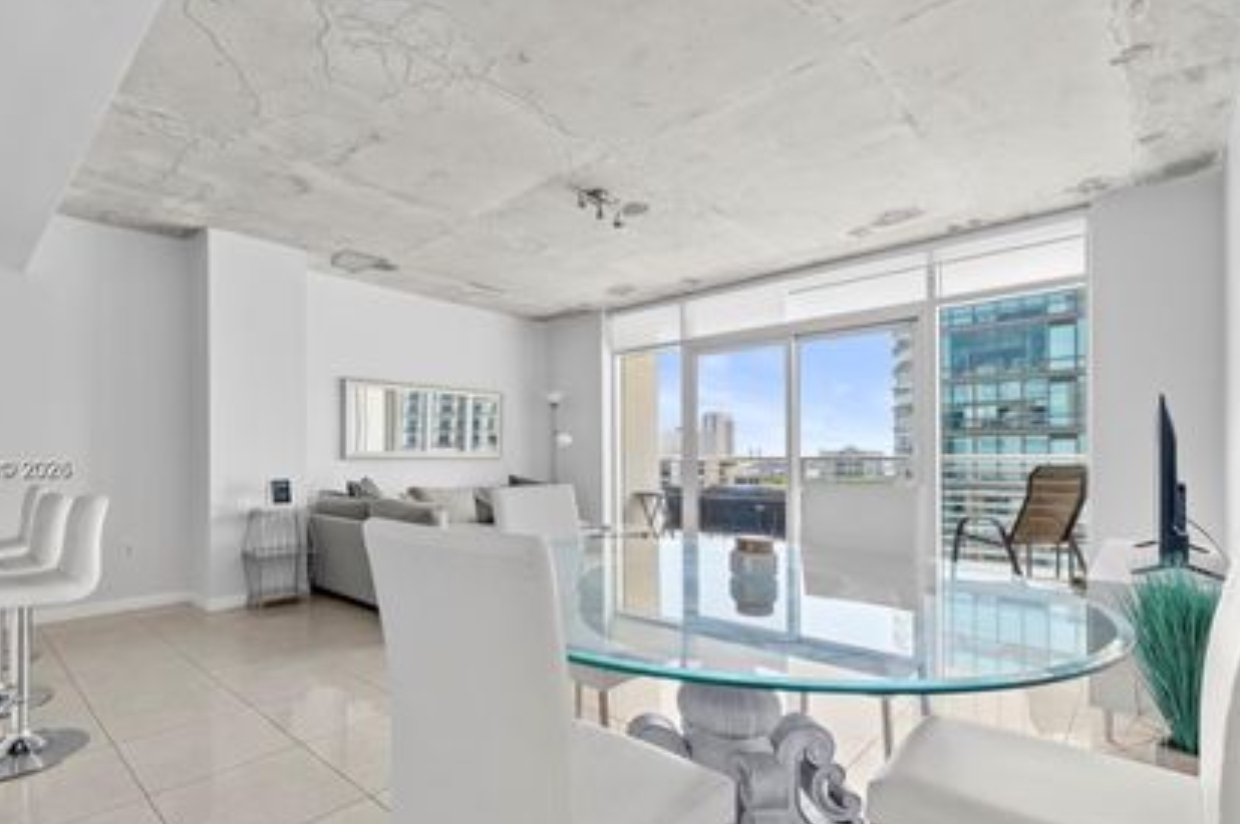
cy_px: 471
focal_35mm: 17
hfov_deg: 92.7
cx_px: 530
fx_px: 585
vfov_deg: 70.0
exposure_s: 1/6
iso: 200
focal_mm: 14
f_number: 9
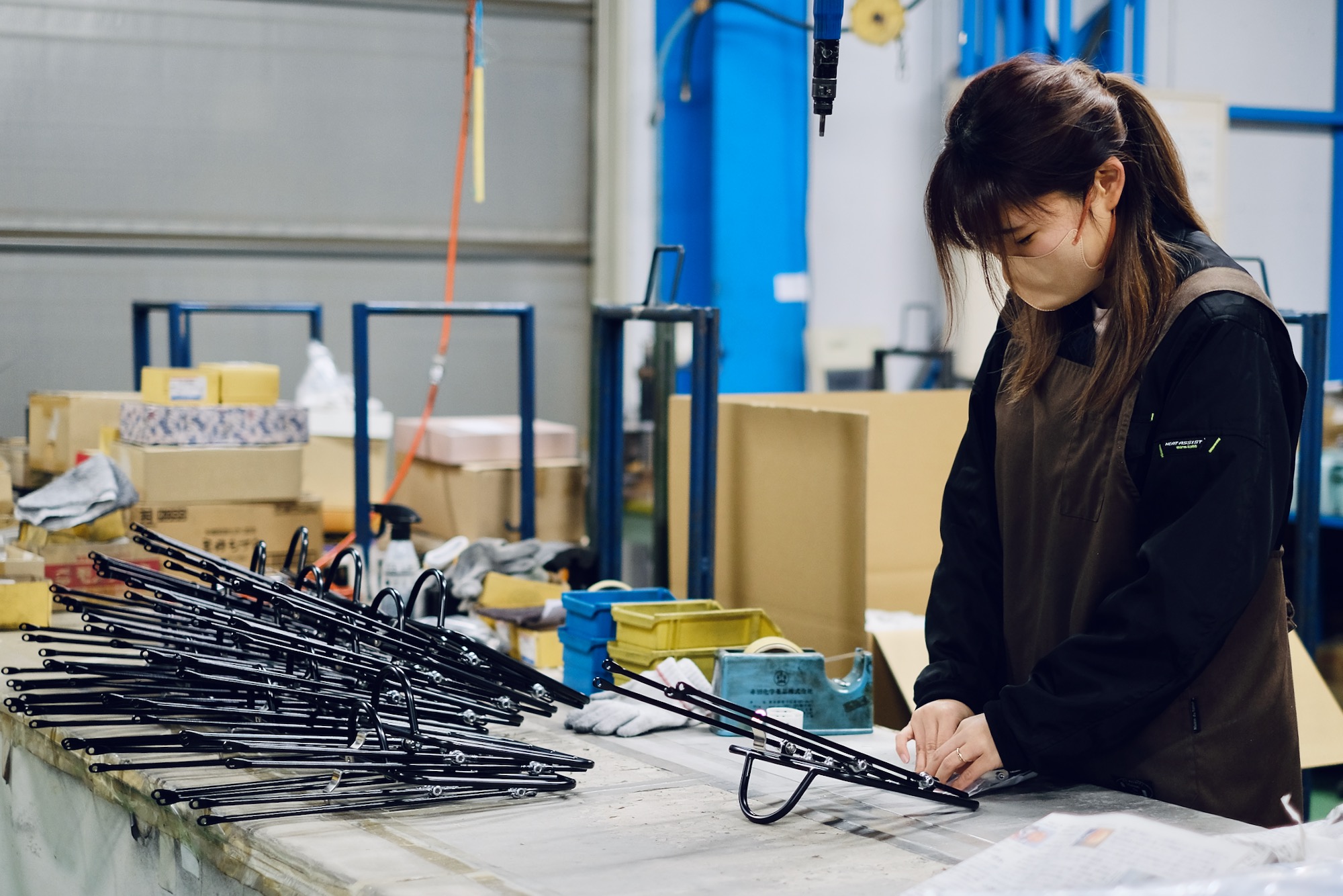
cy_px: 448
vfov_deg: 25.5
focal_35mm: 53
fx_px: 1977
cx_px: 672
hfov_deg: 37.5
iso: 400
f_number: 1.4
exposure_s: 1/170
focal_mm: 35
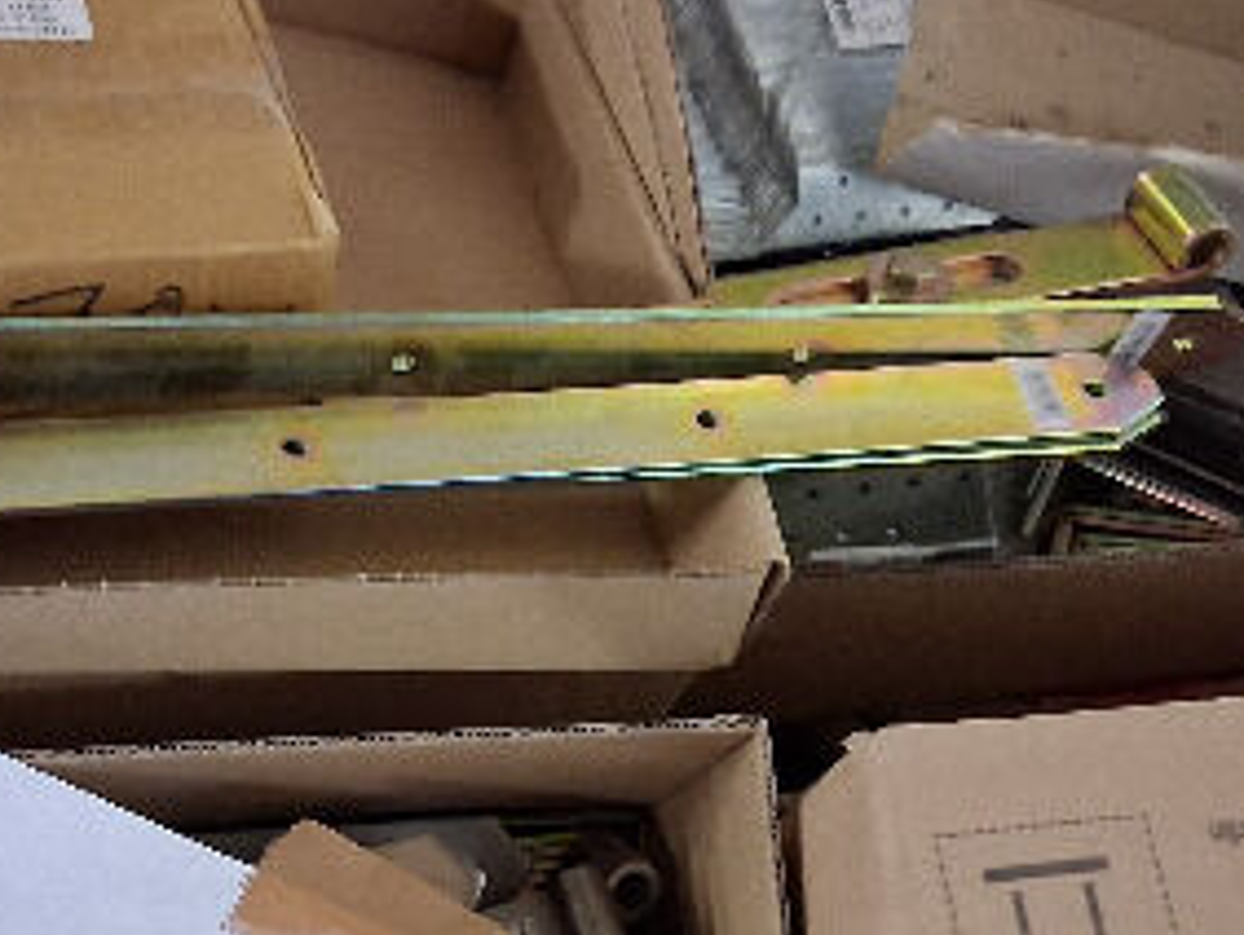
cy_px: 763
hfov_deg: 32.4
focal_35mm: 59
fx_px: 2122
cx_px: 428
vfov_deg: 24.4
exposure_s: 1/25
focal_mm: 3.98
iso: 1000
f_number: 1.8
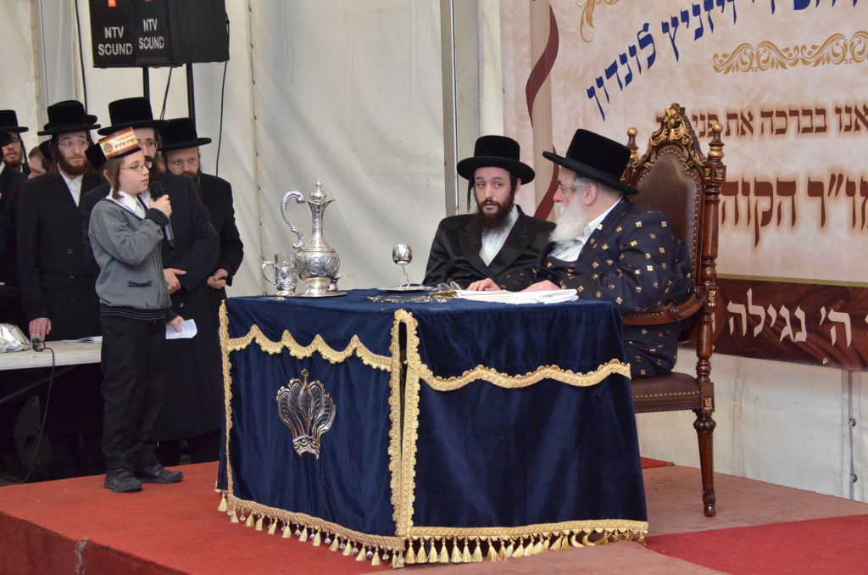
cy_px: 288
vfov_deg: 16.2
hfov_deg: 24.2
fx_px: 2021
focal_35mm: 84
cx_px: 434
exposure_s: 1/160
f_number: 5.3
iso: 1600
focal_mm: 56
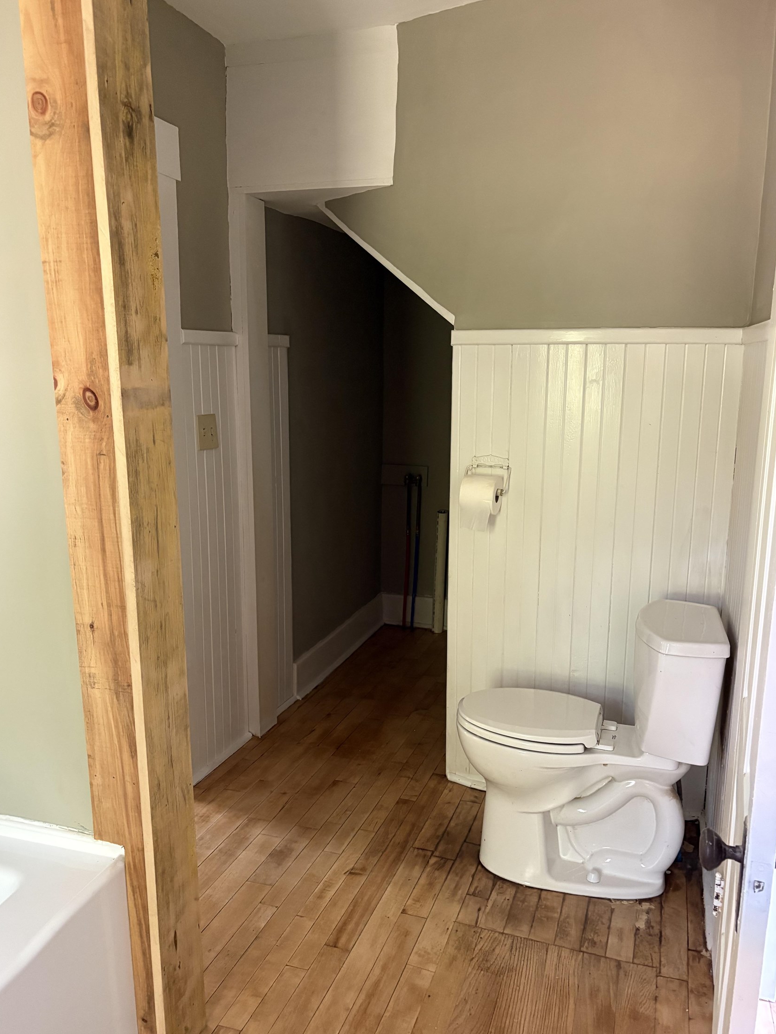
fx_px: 807
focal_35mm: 27
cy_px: 535
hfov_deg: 51.3
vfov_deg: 65.3
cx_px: 390
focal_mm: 5.96
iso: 500
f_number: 1.6
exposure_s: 1/44
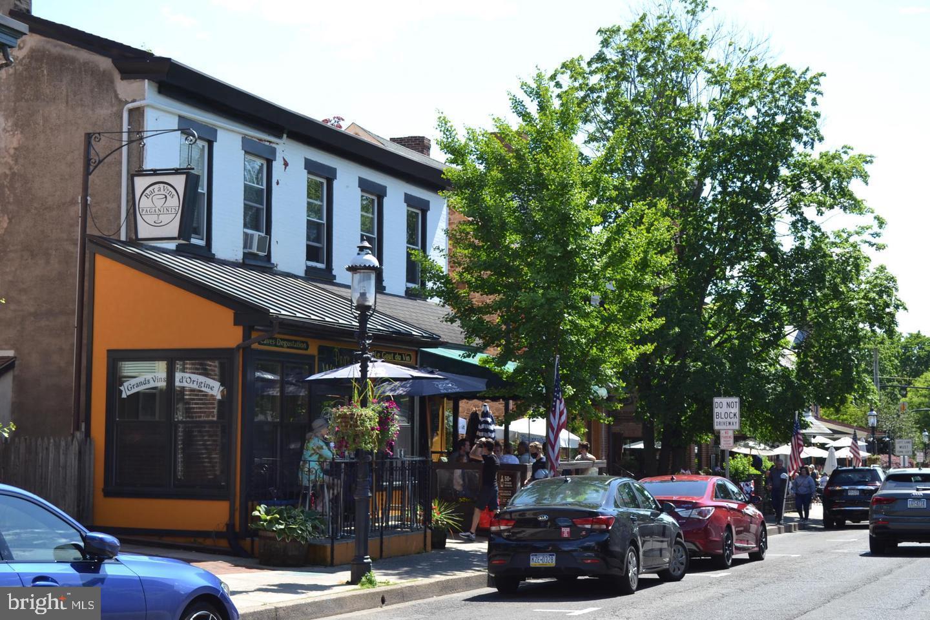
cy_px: 310
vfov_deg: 22.6
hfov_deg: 33.4
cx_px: 465
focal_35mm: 60
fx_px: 1550
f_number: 6.3
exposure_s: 1/160
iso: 100
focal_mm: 40
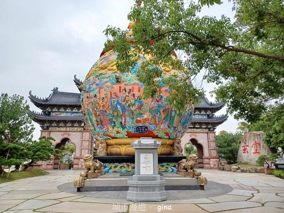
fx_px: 205
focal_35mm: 25
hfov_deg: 69.4
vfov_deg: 54.9
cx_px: 142
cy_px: 106
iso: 32
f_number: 1.8
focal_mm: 4.6
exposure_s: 1/255
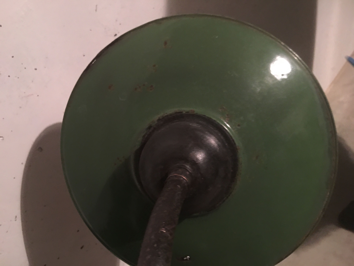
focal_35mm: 29
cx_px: 177
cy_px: 133
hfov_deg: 61.7
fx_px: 297
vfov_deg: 48.2
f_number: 2.2
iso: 80
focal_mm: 4.15
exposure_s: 1/4
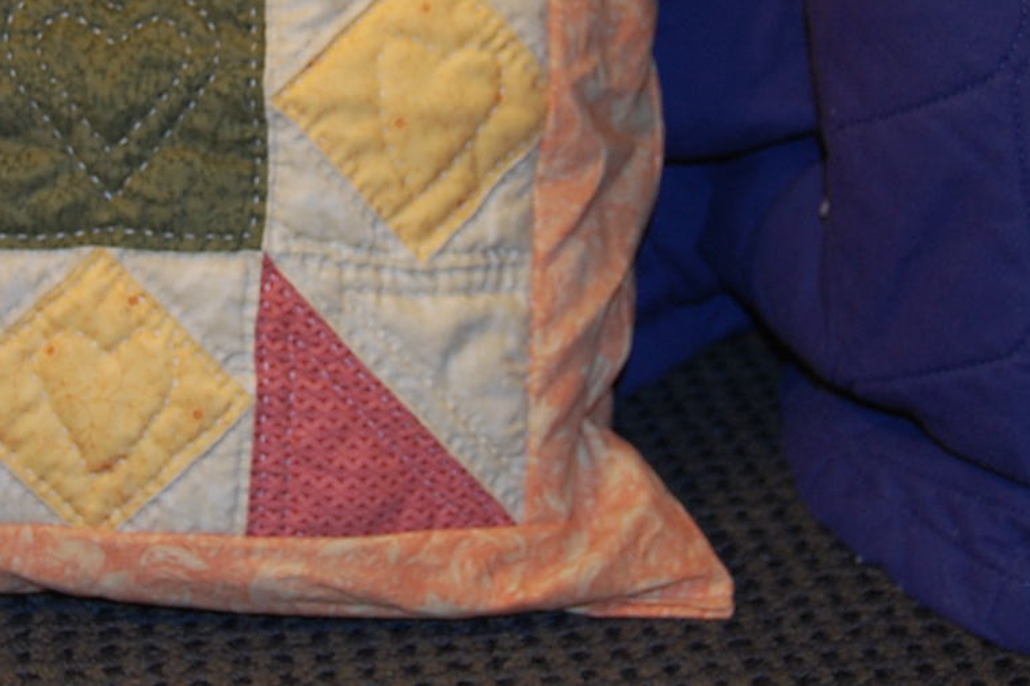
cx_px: 215
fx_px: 2545
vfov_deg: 15.1
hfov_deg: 22.6
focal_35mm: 89
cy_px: 24
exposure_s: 1/8
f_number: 5
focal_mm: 30
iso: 400
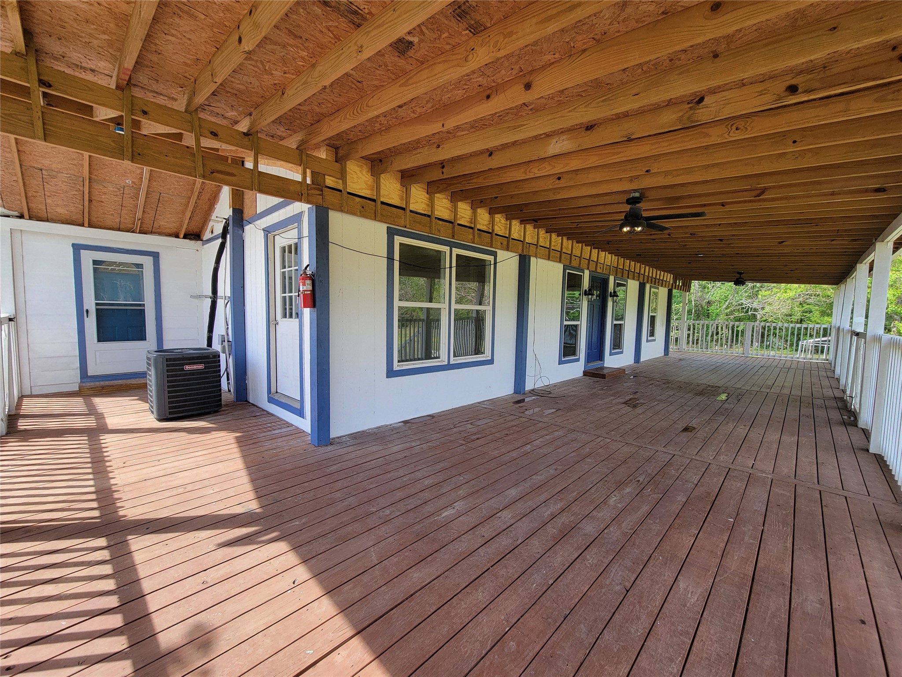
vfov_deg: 89.9
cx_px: 451
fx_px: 339
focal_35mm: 13
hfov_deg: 106.2
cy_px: 338
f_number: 2.2
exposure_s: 1/303
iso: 50
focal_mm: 2.2
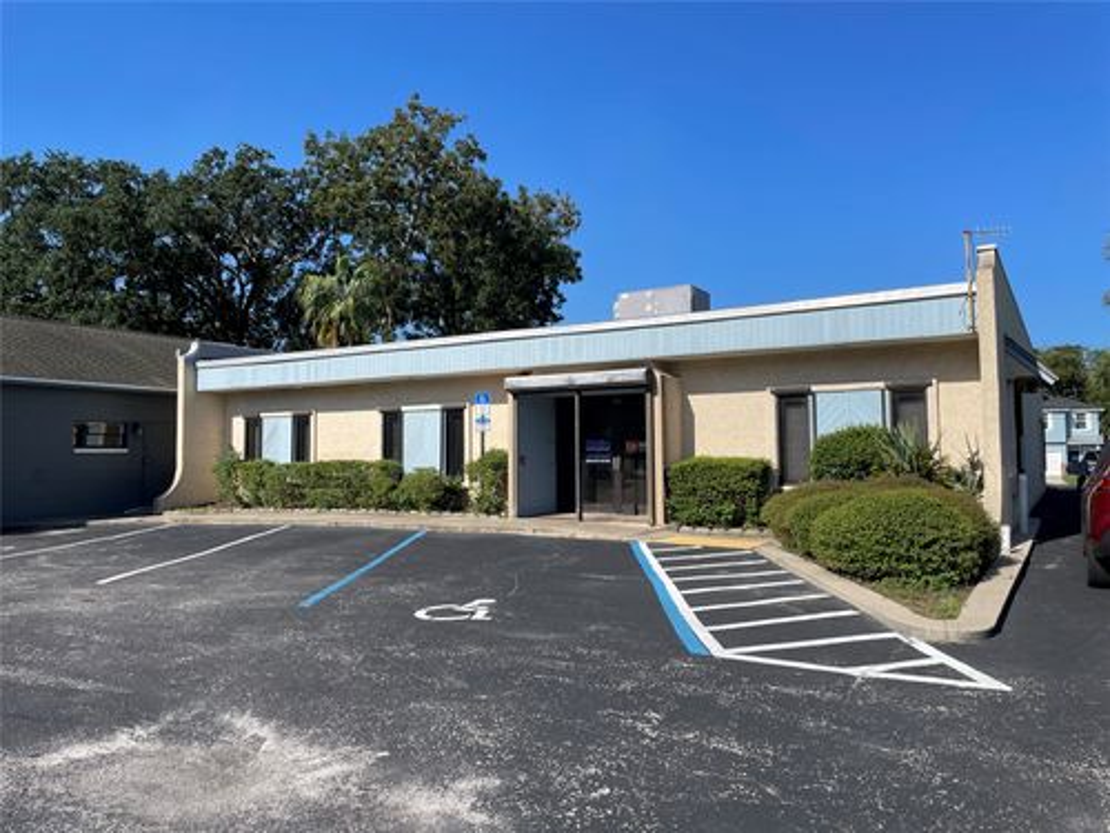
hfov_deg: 67.3
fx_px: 834
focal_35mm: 26
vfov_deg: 53.1
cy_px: 416
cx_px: 555
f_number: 1.6
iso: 32
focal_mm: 4.2
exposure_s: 1/3861
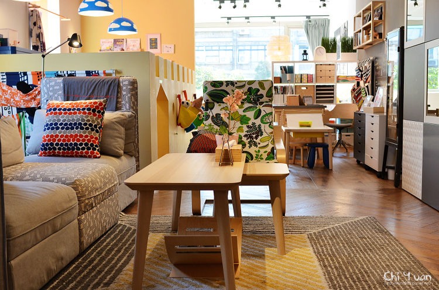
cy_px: 145
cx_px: 220
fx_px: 511
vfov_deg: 31.7
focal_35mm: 42
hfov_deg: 46.5
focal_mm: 28
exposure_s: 1/80
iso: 400
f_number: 4.5
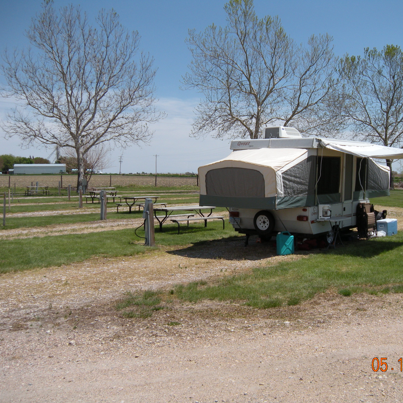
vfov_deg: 40.0
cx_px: 266
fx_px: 553
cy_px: 202
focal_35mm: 42
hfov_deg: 39.6
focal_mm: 5.9
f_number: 3.8
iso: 64
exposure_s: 1/980
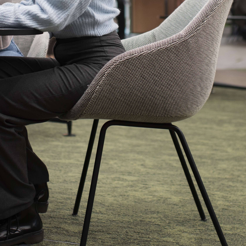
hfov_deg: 17.9
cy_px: 24
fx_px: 780
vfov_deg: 17.7
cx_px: 107
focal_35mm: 97
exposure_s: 1/160
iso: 200
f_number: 2
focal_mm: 35
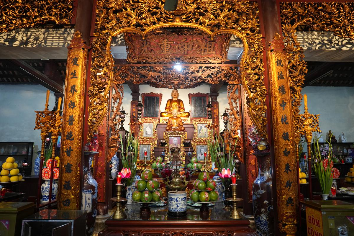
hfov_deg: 73.7
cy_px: 118
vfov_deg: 53.1
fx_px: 236
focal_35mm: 24
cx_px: 177
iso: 1250
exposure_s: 1/50
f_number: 2.8
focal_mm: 24
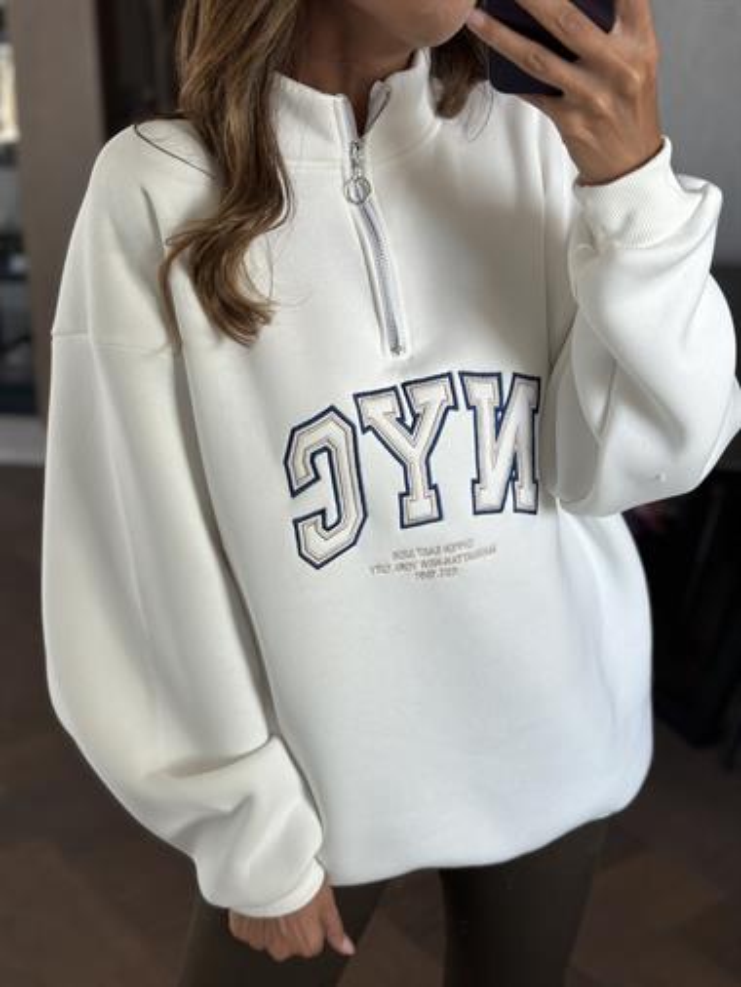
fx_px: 1369
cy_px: 494
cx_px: 370
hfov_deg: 30.3
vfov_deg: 39.6
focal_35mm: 48
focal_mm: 6.86
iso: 64
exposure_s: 1/157
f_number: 1.78
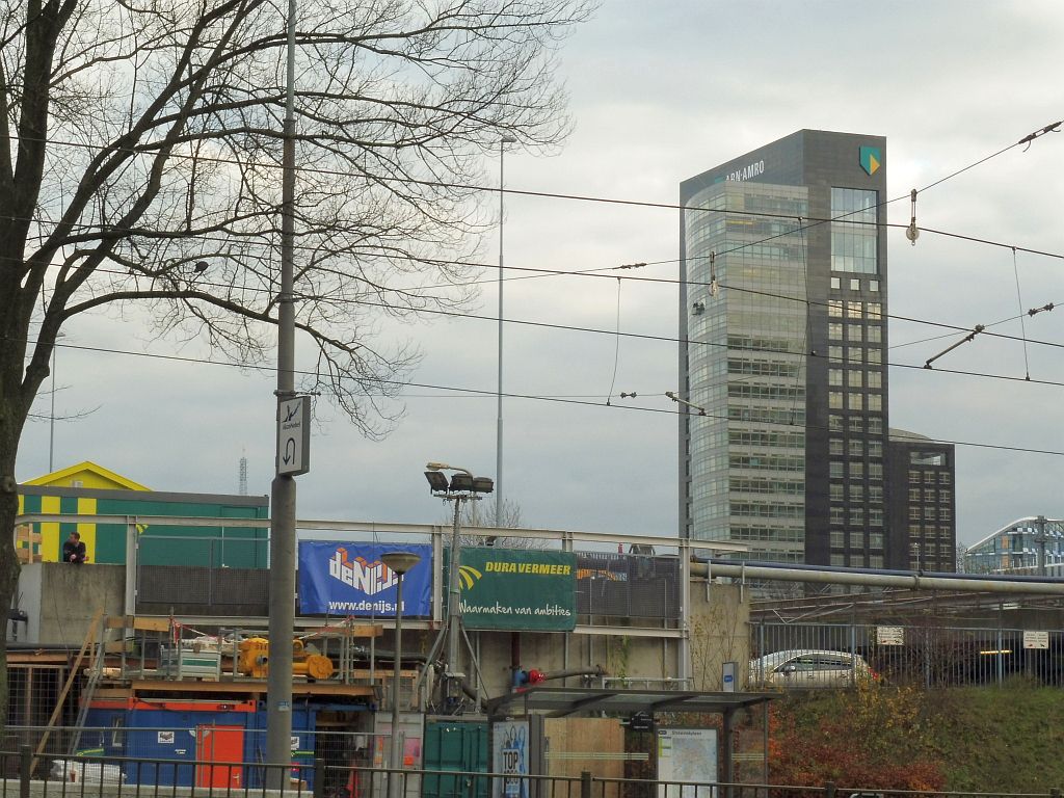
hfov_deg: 20.4
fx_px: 2951
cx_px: 532
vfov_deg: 15.4
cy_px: 399
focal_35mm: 96
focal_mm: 17.1
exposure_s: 1/100
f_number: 7.1
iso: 100
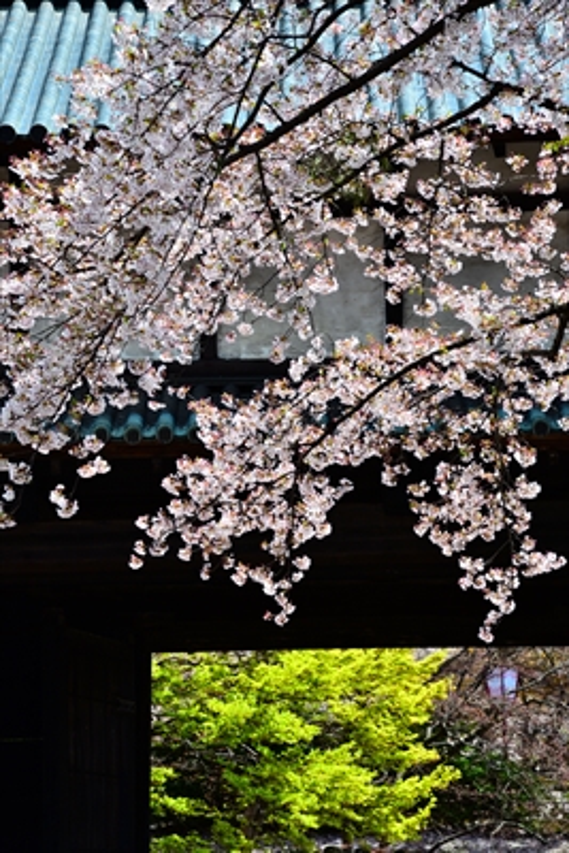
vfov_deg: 17.1
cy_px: 426
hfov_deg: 11.4
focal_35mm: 120
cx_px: 284
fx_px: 2842
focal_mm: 120
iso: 400
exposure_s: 1/400
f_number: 10
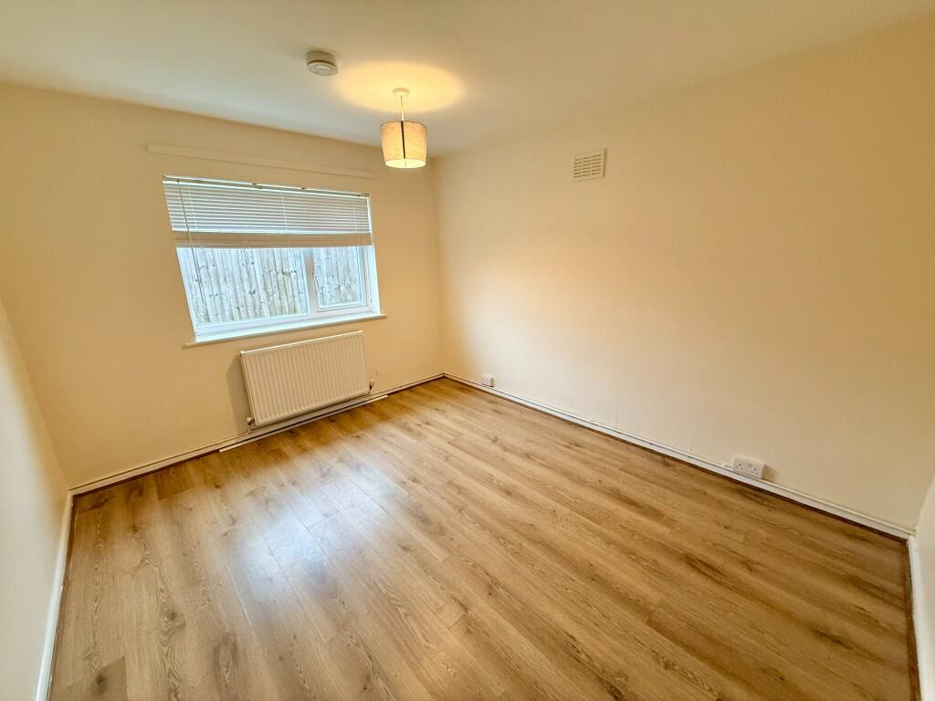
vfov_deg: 85.7
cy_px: 350
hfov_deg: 102.1
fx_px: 378
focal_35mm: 14
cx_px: 468
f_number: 2.2
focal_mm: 2.22
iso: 320
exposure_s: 1/99
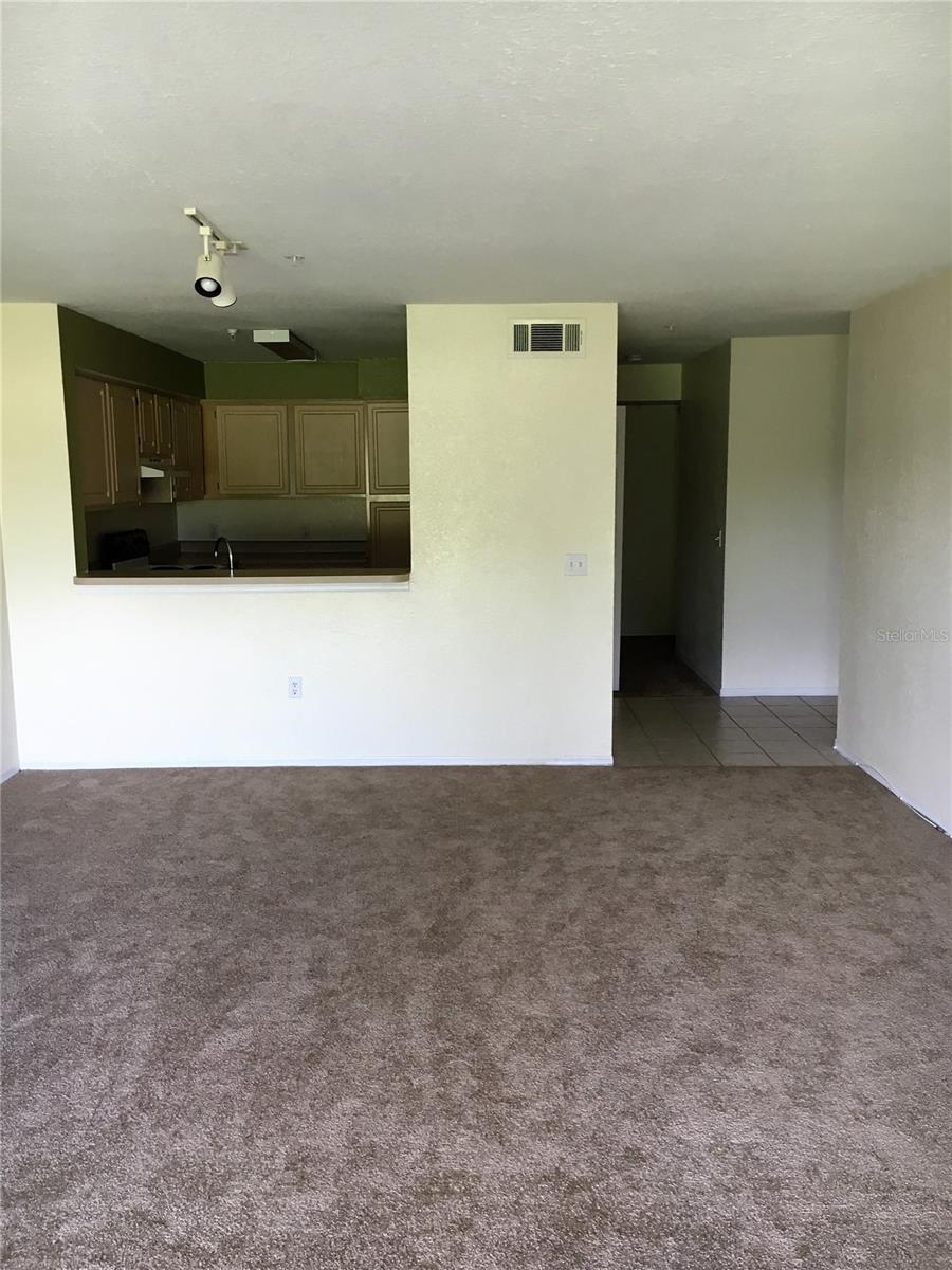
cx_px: 476
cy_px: 635
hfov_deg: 48.2
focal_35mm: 29
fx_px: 1063
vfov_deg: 61.7
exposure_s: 1/30
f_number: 2.2
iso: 50
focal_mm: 4.15
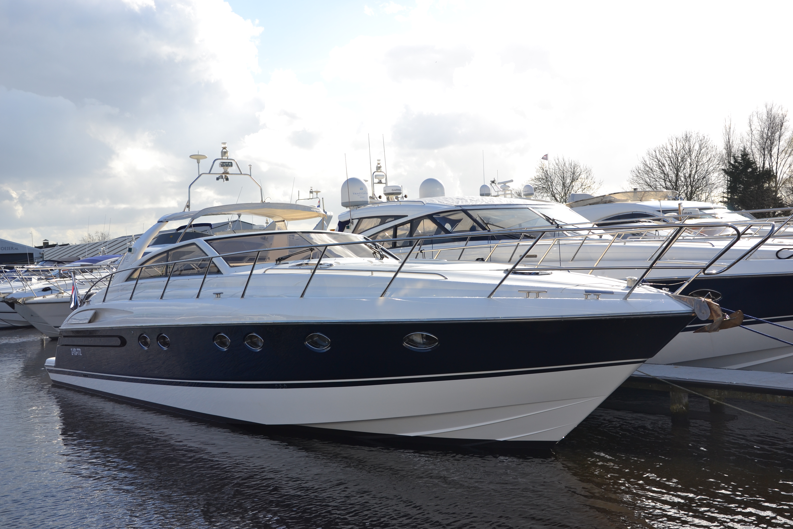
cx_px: 396
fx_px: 991
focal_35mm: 45
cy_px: 264
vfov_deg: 29.9
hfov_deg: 43.6
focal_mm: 30
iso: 100
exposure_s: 1/320
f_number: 9
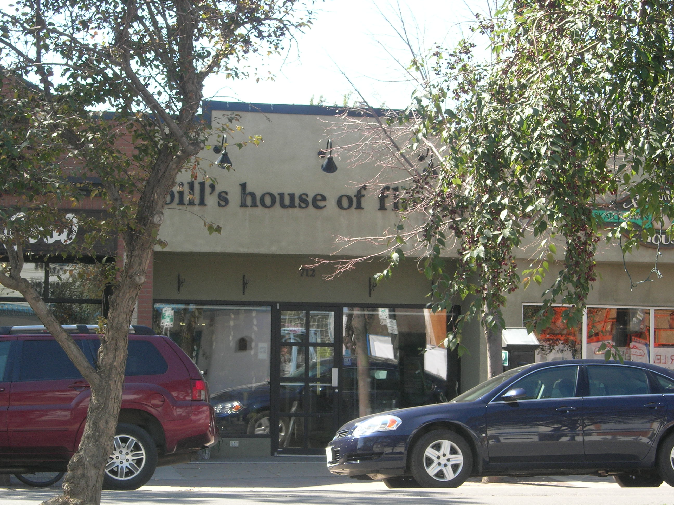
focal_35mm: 113
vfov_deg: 13.1
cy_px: 252
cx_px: 337
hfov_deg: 17.4
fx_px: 2200
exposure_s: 1/54.3
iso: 64
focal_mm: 23.4
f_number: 8.2
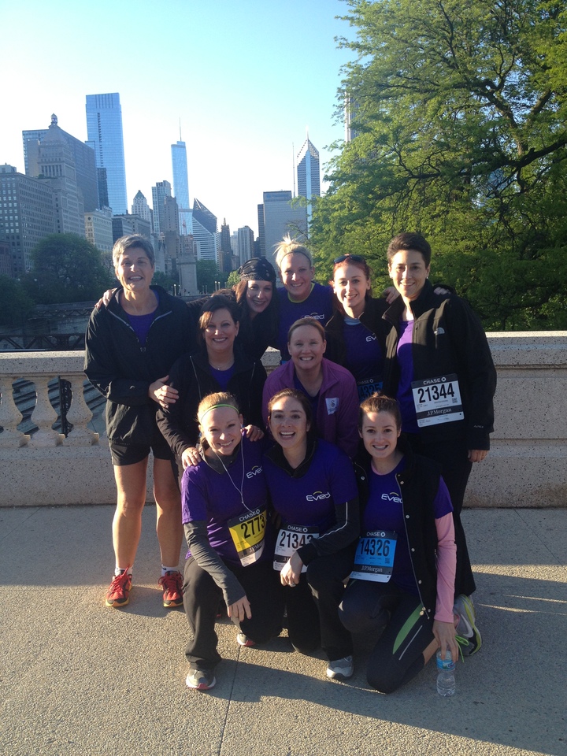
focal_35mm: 35
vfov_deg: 52.6
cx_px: 284
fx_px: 764
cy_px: 378
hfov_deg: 40.7
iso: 50
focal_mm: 4.28
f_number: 2.4
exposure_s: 1/406
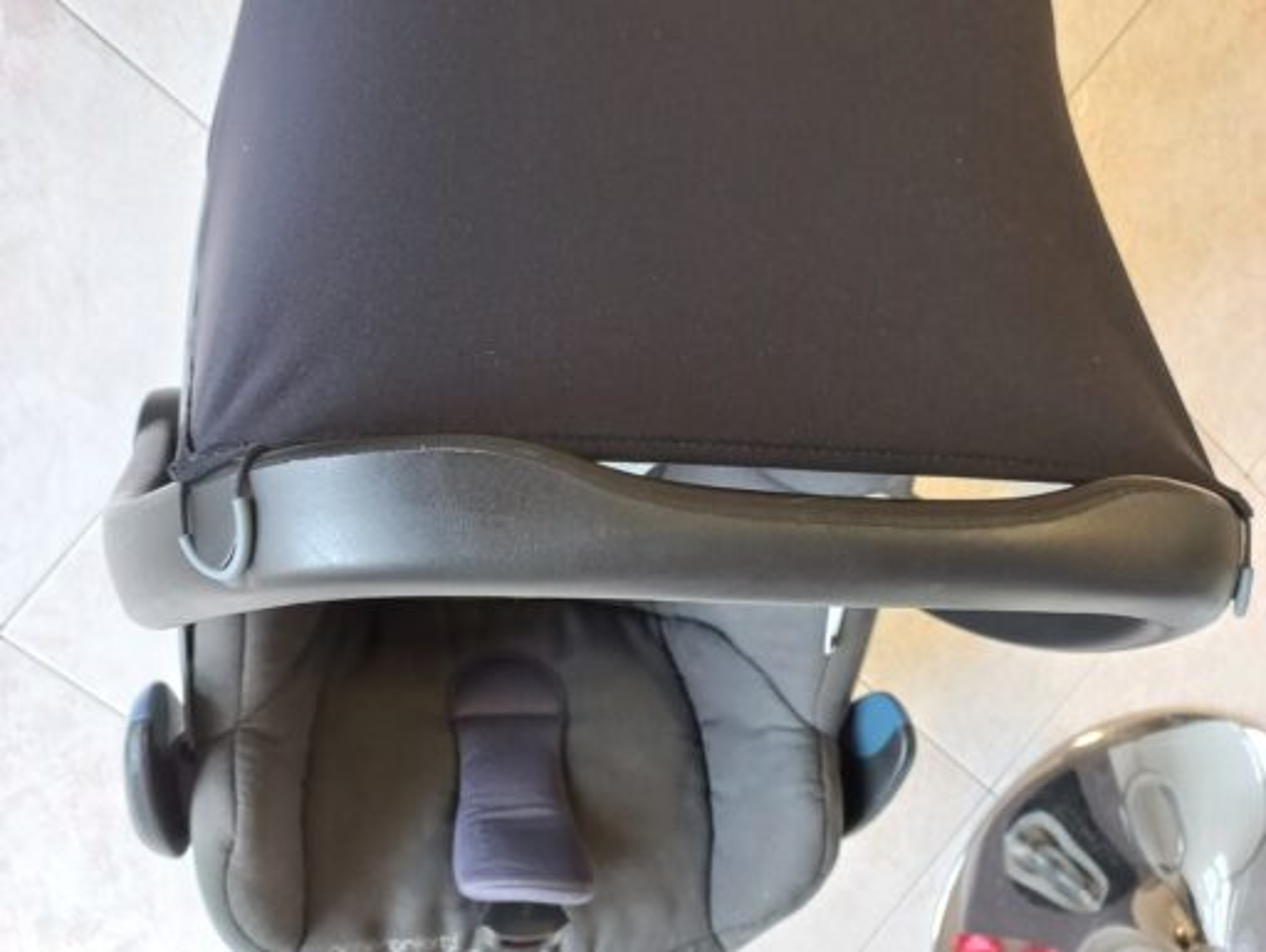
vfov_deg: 55.0
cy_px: 476
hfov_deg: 69.3
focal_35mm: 25
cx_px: 633
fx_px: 915
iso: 320
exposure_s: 1/25
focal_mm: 4.6
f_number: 1.8
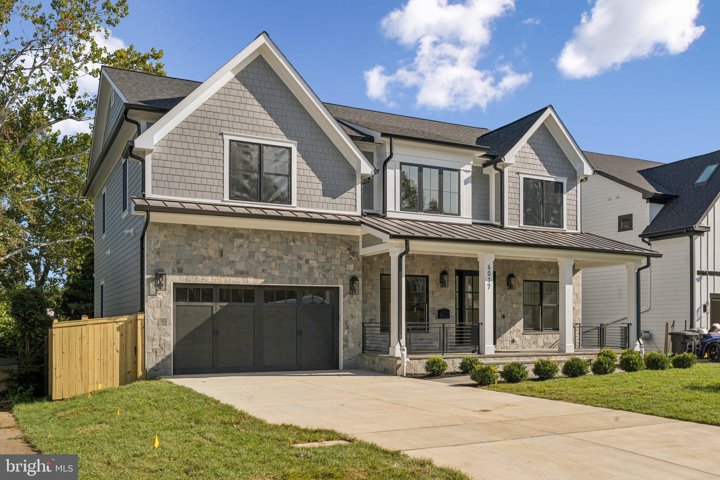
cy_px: 240
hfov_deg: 59.5
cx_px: 360
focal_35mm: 32
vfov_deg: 41.7
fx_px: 630
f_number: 11
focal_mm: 31.5
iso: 400
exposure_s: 1/800
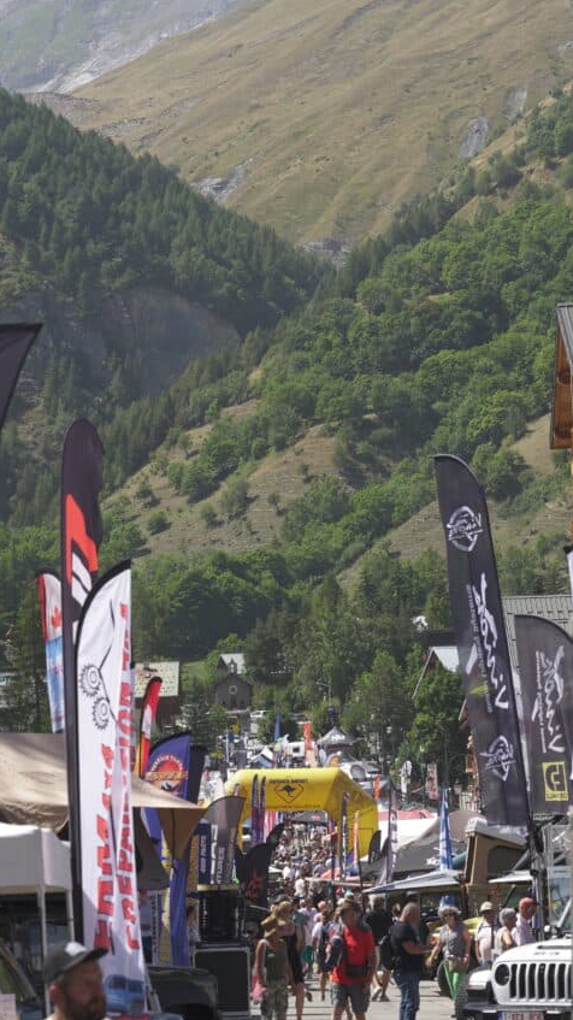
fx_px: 3595
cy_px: 473
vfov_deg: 16.1
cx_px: 330
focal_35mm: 133
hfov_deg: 9.1
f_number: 8
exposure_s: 1/400
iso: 200
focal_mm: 105
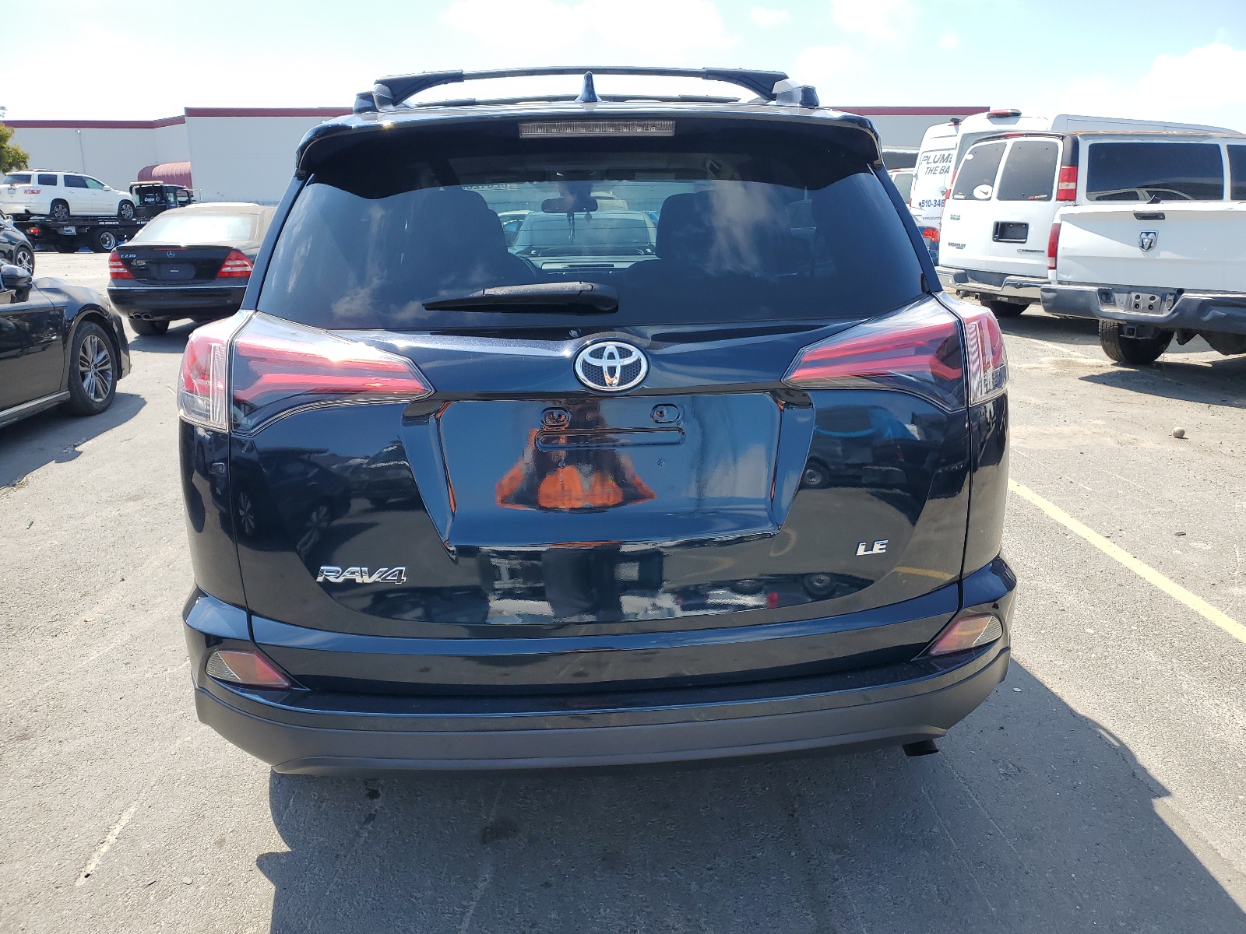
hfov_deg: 67.3
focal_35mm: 26
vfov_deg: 53.1
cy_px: 467
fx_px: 936
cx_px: 623
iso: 50
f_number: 1.5
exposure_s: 1/1429
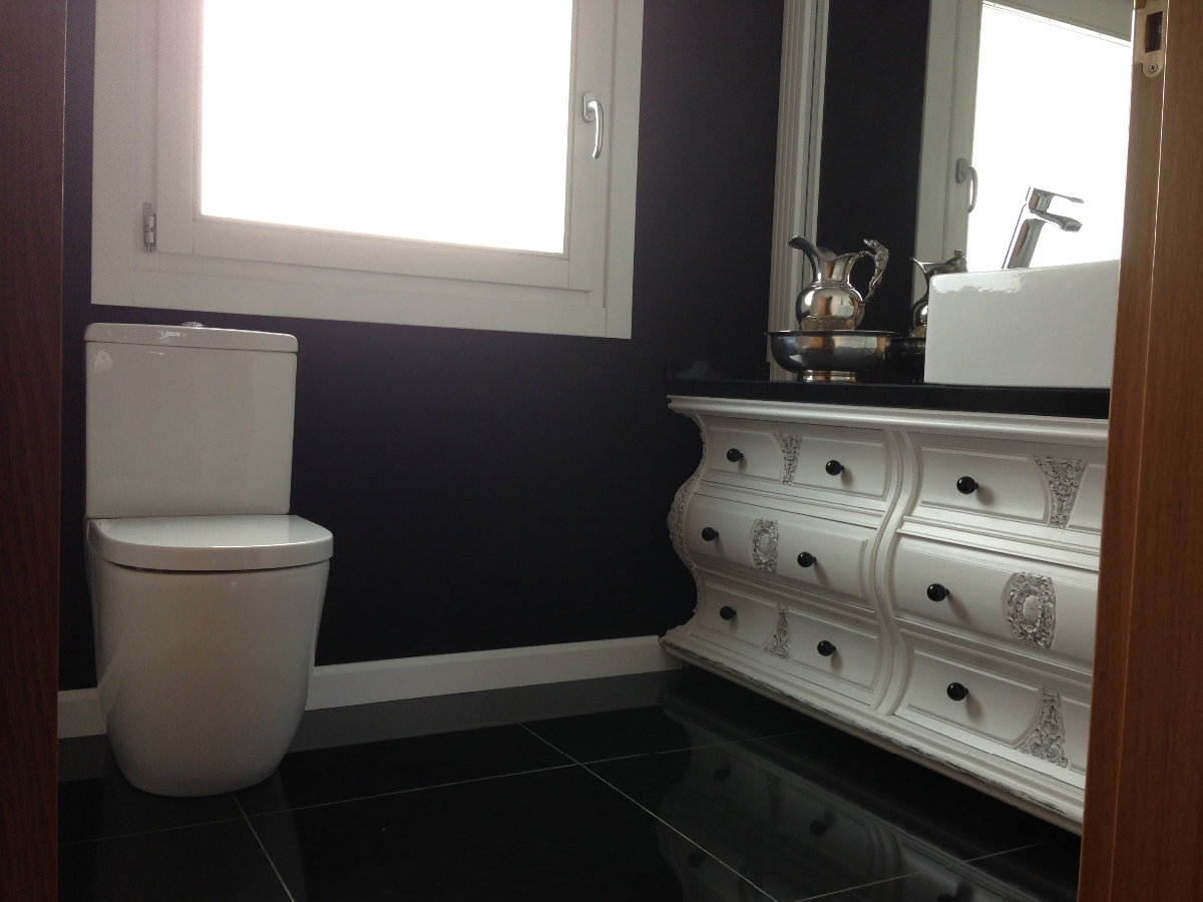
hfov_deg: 55.4
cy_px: 451
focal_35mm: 33
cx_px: 602
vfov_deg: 42.9
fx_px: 1147
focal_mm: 4.13
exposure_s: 1/60
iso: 64
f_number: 2.4
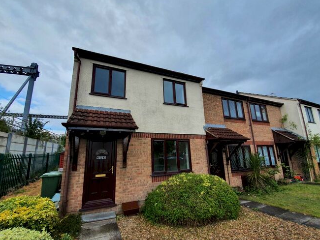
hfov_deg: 102.0
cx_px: 155
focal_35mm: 14
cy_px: 124
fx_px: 129
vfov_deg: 85.7
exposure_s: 1/828
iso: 50
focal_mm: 1.8
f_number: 2.2
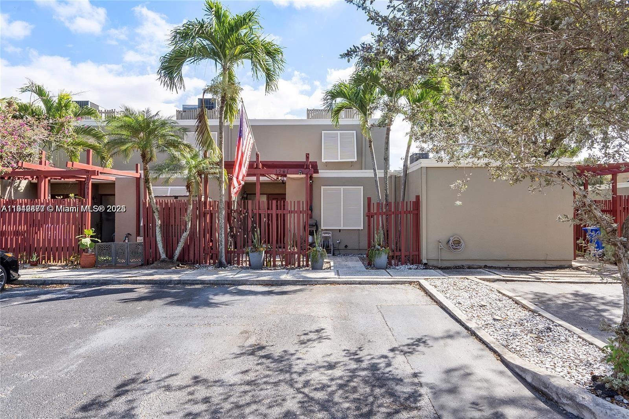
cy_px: 210
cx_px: 314
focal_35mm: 21
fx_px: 367
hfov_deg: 81.2
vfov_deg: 59.5
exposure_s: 1/80
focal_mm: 21
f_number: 10
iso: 100
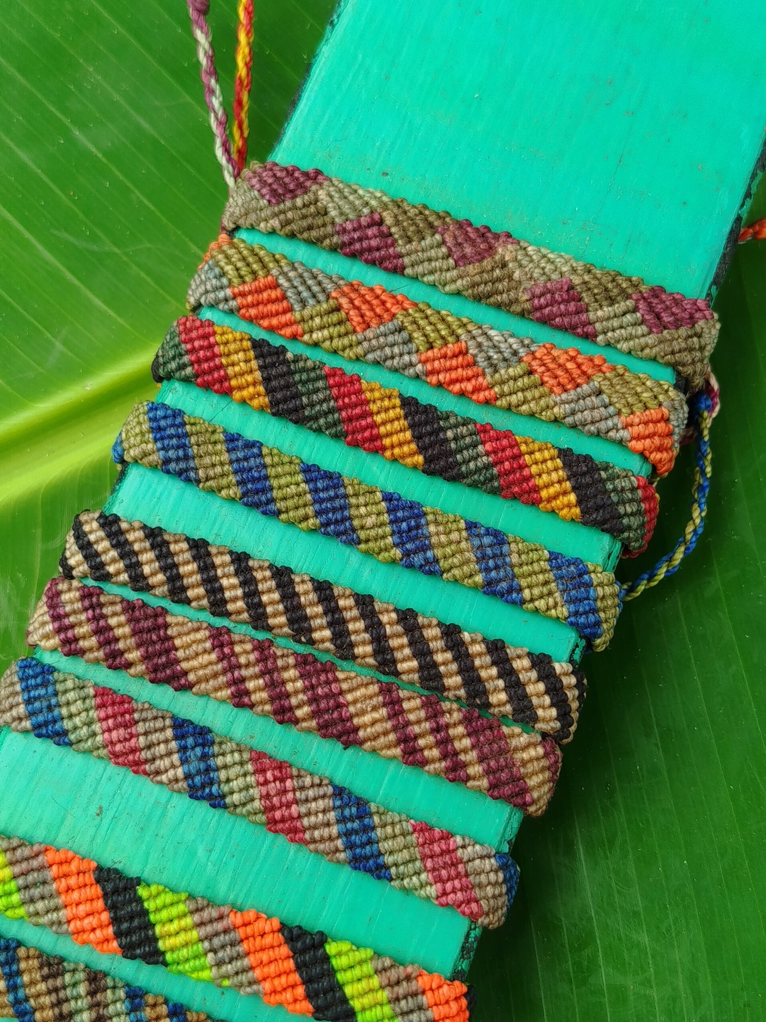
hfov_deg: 30.3
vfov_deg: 39.7
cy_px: 511
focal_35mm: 48
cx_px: 383
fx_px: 1416
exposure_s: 1/168
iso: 50
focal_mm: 5.31
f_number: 1.7
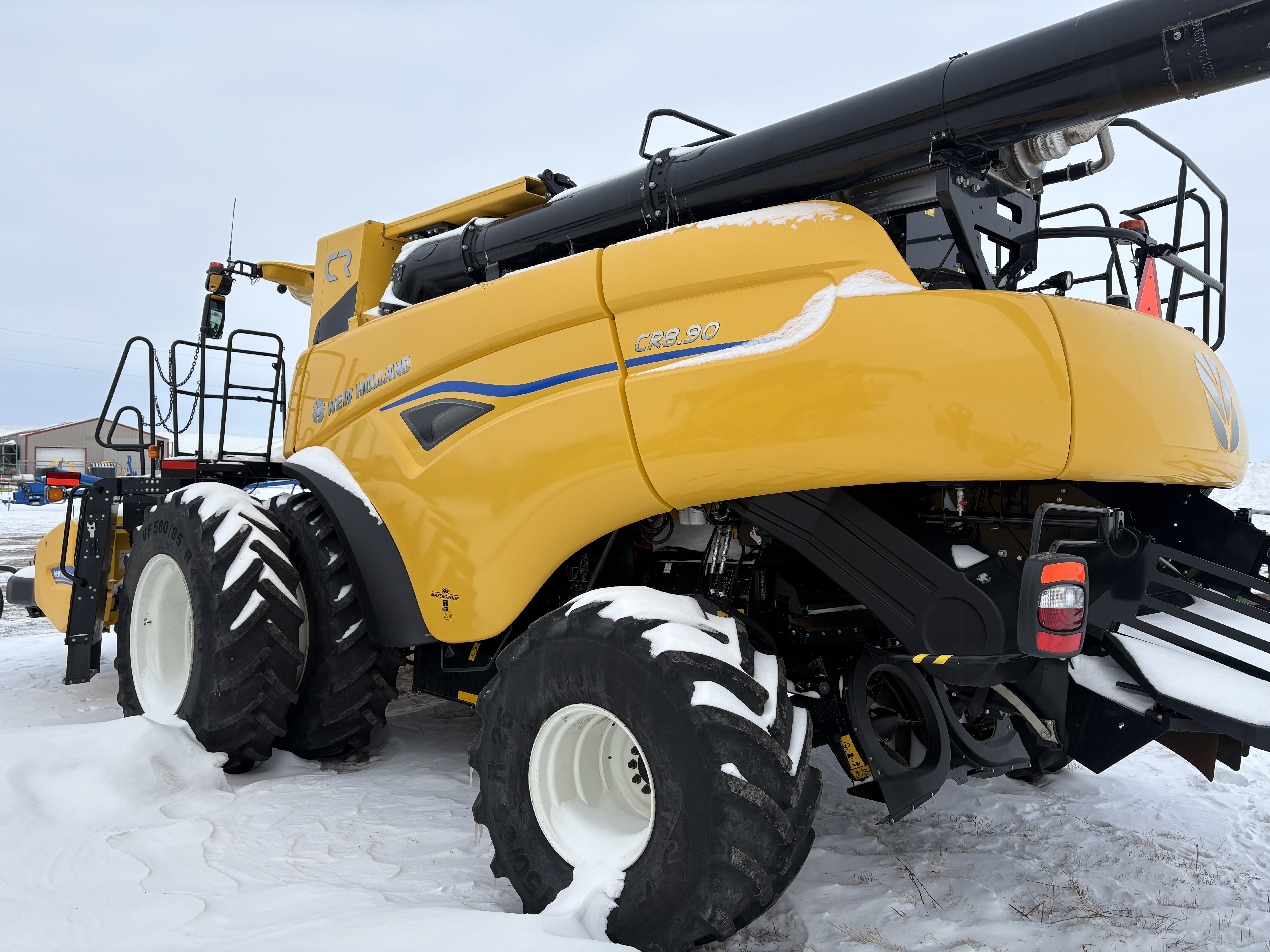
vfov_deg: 53.1
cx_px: 635
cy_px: 476
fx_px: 954
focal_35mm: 26
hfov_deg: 67.3
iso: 50
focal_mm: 5.96
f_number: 1.6
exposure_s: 1/2451
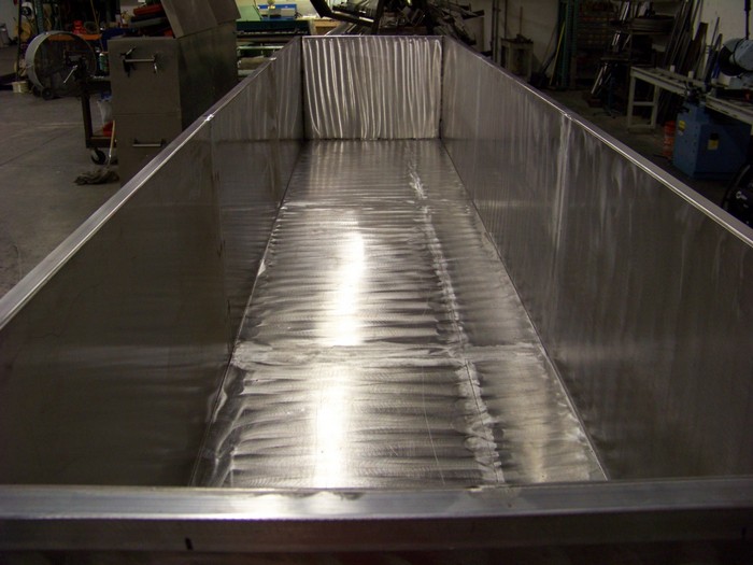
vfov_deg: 39.7
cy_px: 282
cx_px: 376
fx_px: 783
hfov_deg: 51.4
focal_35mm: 36
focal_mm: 5.85
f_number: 2.8
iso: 163
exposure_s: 1/30
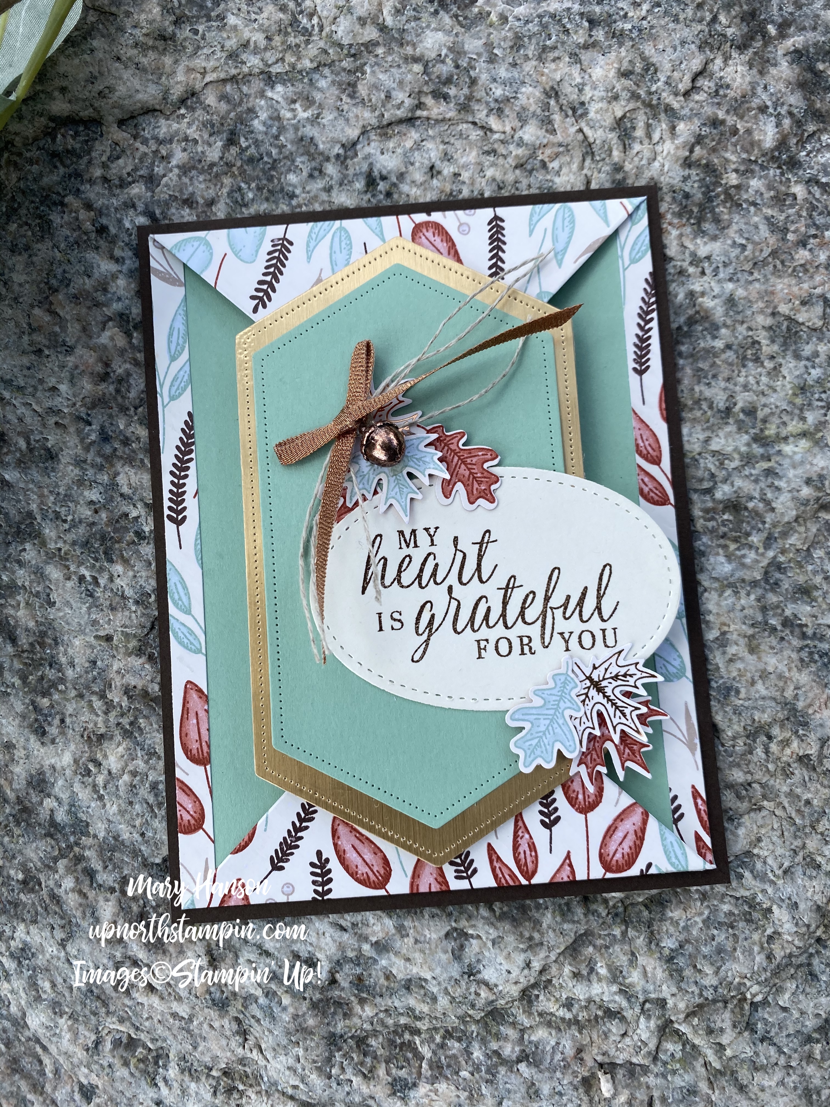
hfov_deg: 53.1
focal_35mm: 26
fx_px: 831
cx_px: 415
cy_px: 554
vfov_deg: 67.3
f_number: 1.8
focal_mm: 4.25
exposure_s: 1/1157
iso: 32
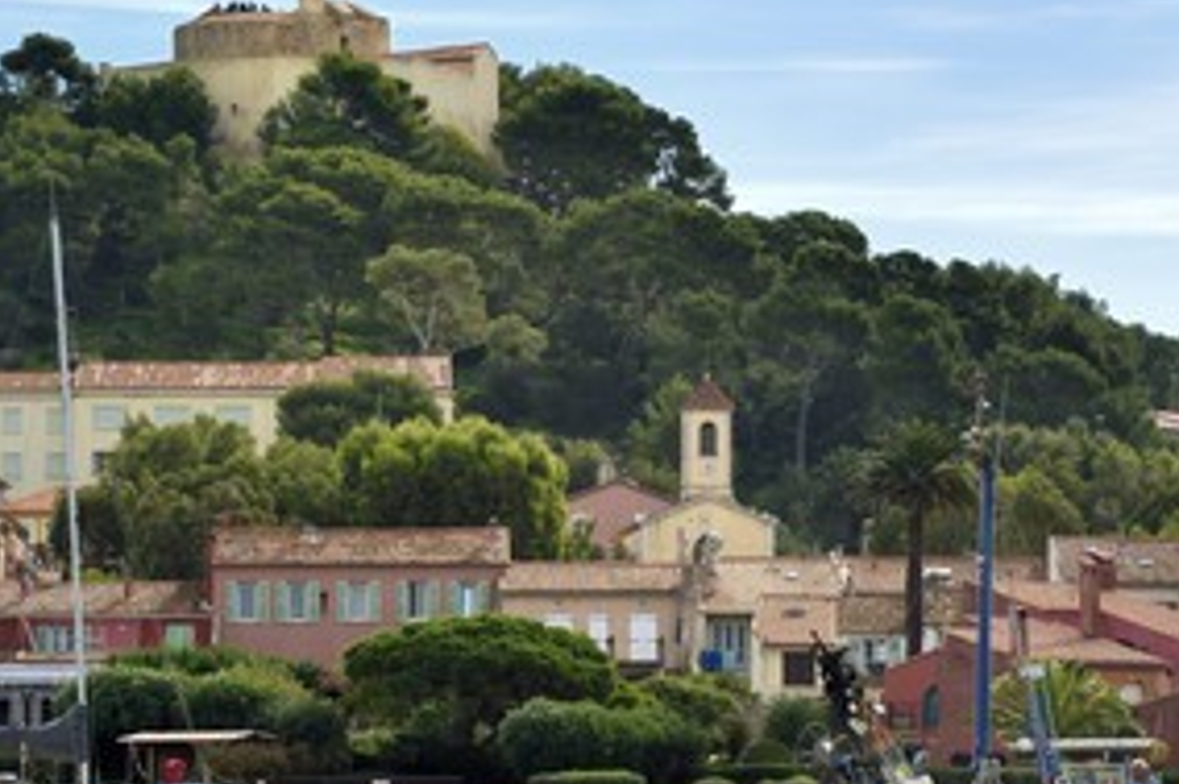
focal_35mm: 200
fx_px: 6546
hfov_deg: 10.3
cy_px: 419
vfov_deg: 6.9
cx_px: 627
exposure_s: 1/320
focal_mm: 135
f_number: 13
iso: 200
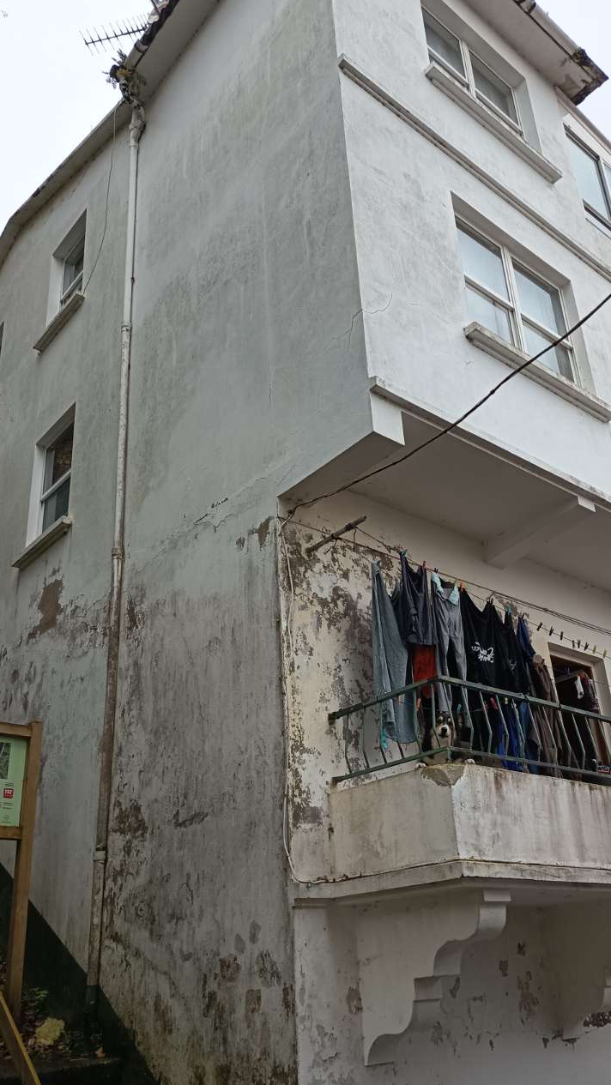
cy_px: 558
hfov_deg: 37.8
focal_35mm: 31
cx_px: 326
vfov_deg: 62.6
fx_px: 892
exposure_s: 1/100
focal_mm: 5.24
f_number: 1.7
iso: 213
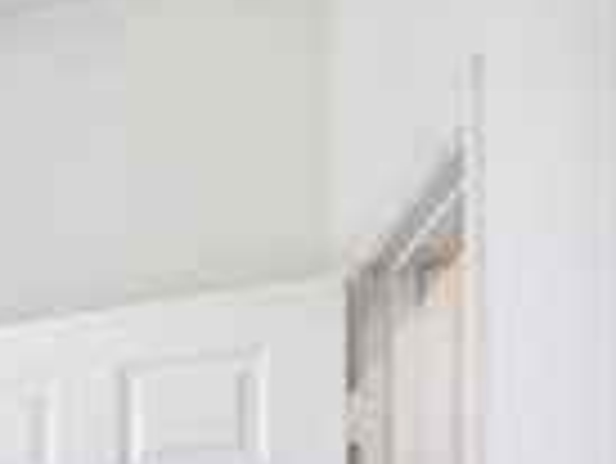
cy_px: 691
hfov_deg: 15.8
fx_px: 1282
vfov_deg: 18.2
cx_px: -809
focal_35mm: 72
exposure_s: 13
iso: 40
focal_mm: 16
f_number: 22
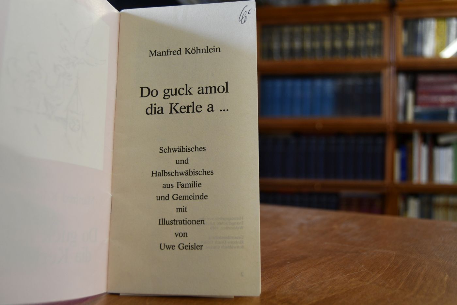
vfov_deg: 38.9
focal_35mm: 34
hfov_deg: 55.8
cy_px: 152
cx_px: 228
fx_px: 432
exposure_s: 1/160
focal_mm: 23
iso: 800
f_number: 3.8
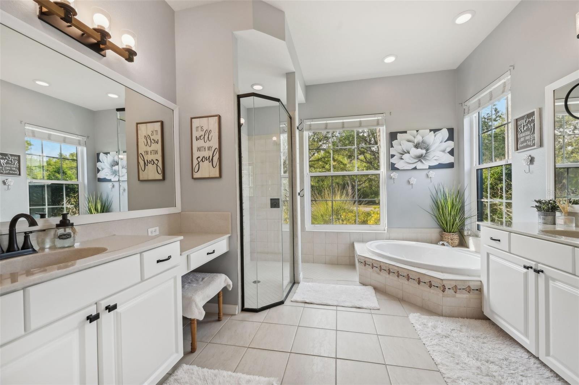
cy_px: 192
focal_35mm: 14
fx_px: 225
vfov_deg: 81.1
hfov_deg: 104.3
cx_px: 290
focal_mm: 14
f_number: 8
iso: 400
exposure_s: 1/60
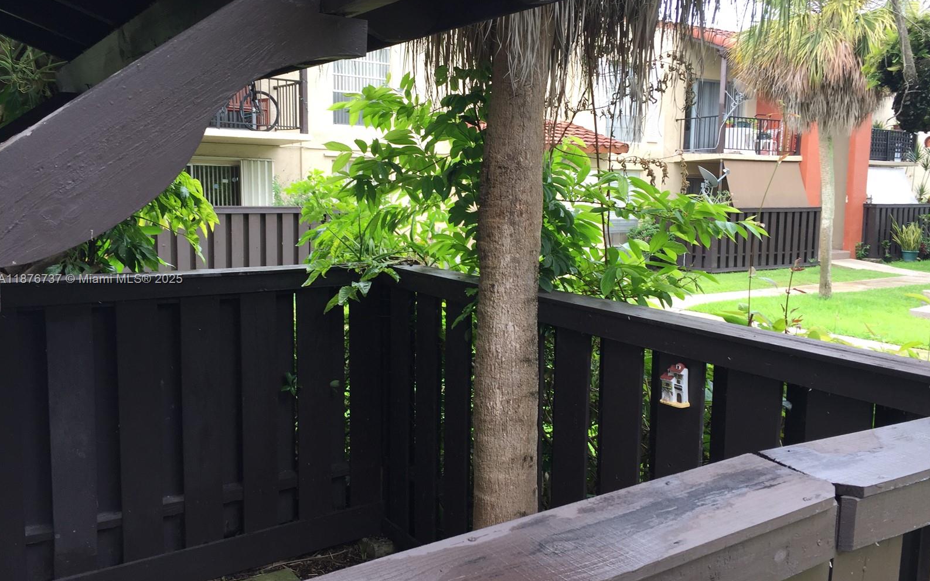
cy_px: 280
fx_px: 786
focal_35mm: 31
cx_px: 464
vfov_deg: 40.6
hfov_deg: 61.2
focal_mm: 4.15
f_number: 2.2
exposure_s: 1/133
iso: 32
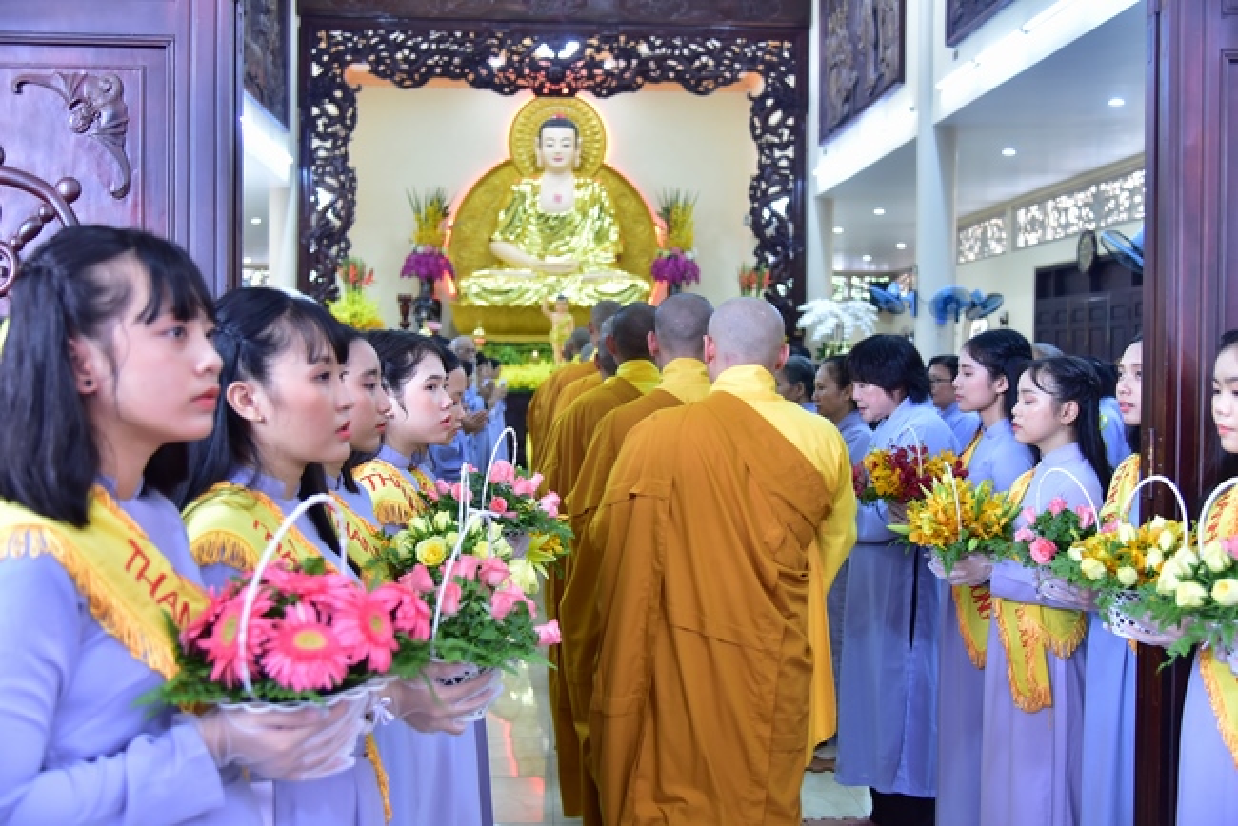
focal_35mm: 38
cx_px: 619
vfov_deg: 35.1
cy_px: 413
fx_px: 1307
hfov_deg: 50.7
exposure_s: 1/20
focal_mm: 38
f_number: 4
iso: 640
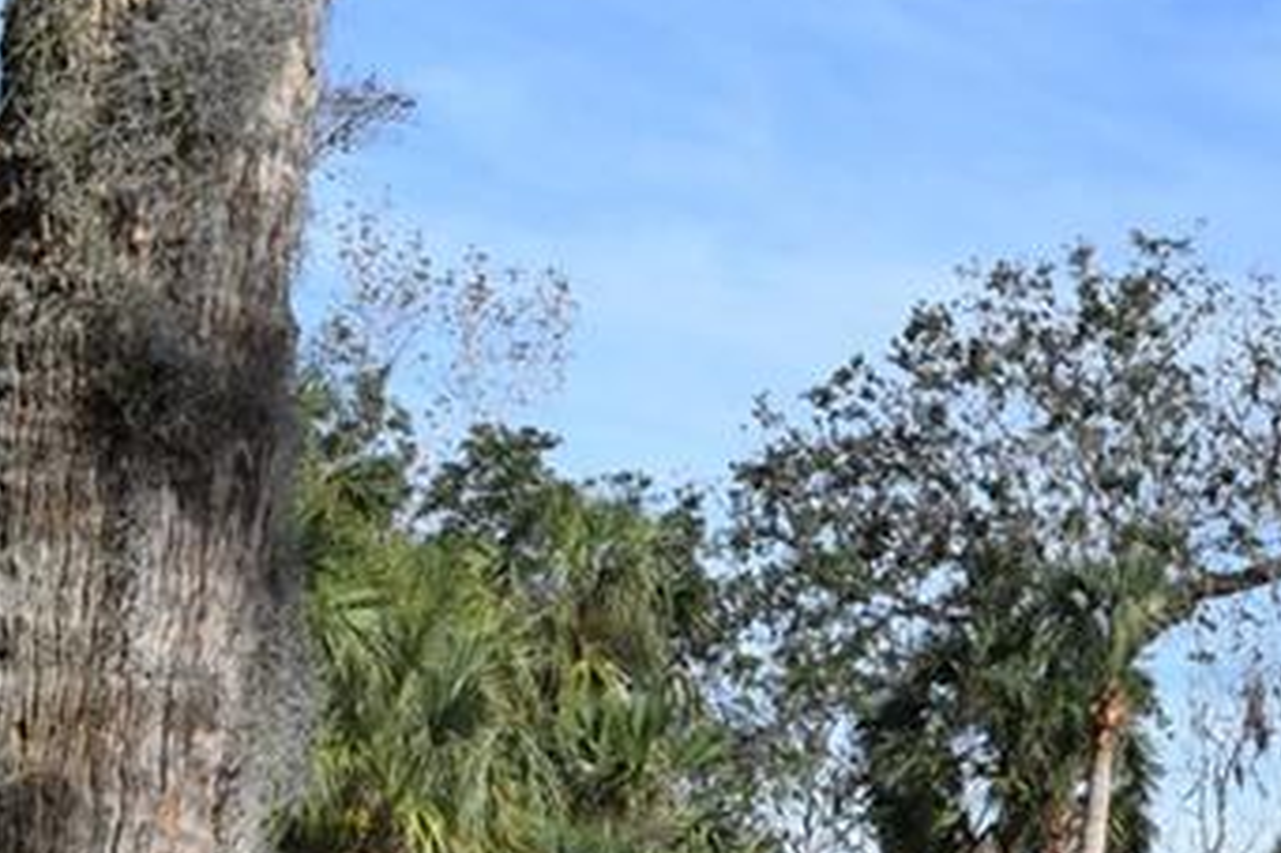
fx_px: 2881
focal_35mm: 81
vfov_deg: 16.1
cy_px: 1045
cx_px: 1653
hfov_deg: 22.5
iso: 200
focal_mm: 18
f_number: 10
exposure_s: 1/400
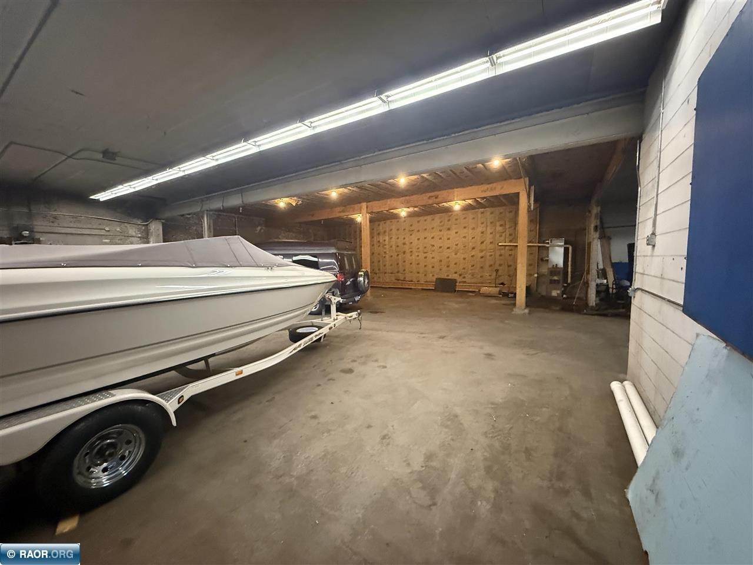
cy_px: 282
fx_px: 305
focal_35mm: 14
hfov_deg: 102.1
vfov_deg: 85.7
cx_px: 376
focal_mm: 2.22
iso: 1250
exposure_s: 1/40
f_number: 2.2
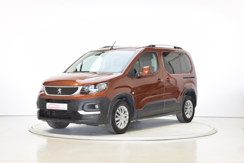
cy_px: 82
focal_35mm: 63
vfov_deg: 21.6
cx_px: 122
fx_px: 427
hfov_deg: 31.9
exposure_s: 1/3
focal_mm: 42
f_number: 10
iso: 100
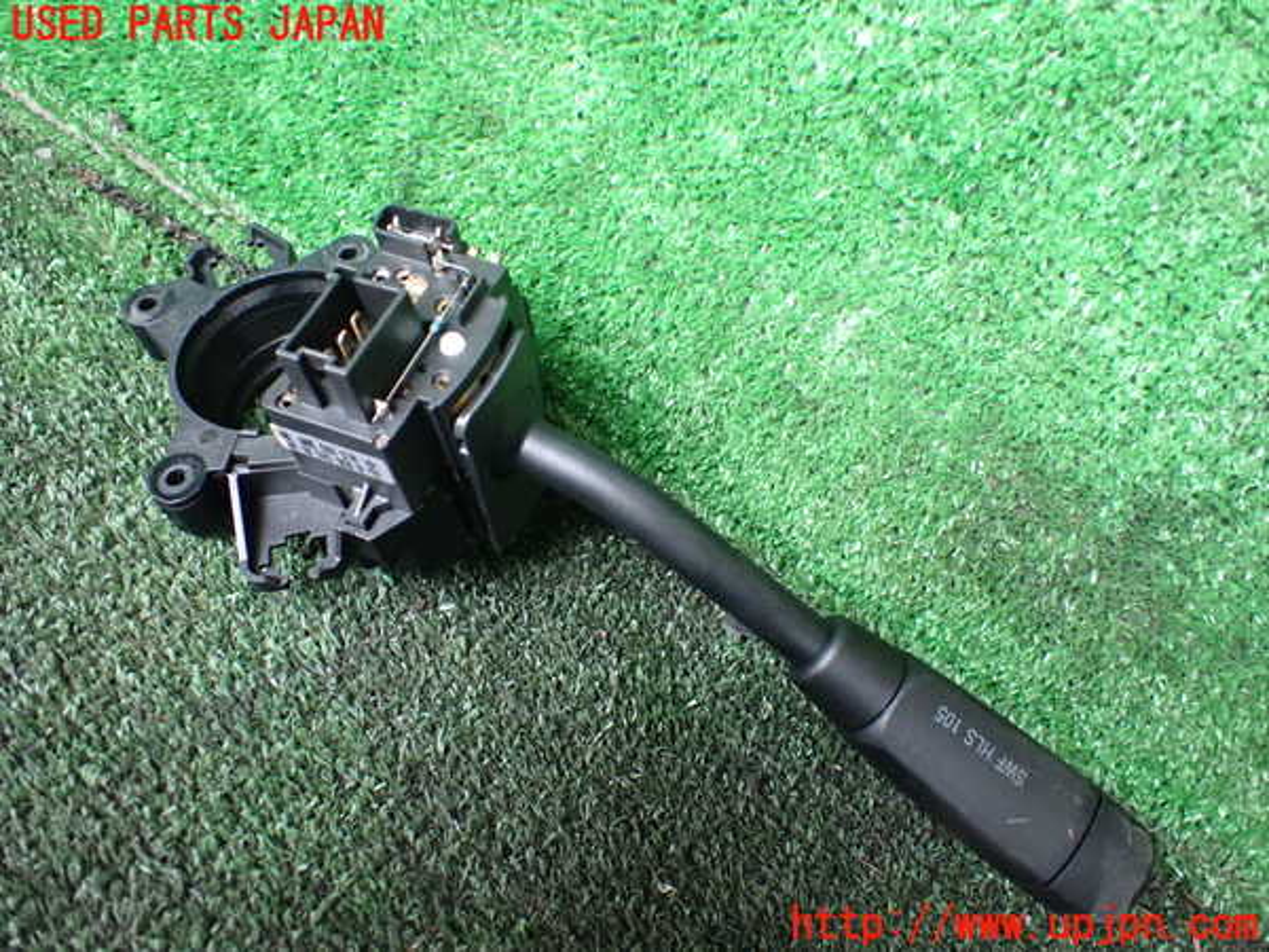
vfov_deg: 46.8
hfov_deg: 60.0
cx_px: 634
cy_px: 476
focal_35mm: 30
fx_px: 1100
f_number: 2.3
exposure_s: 1/50
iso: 800
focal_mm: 5.4
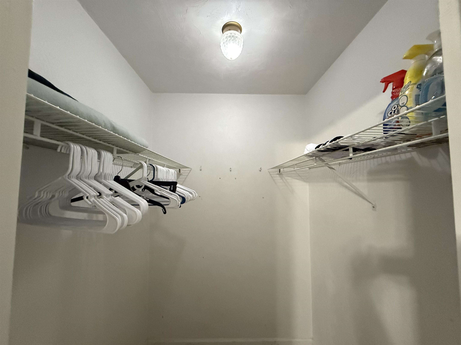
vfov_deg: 85.7
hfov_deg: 102.1
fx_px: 186
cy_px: 172
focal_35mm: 14
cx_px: 230
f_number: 2.2
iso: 800
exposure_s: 1/60
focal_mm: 2.22
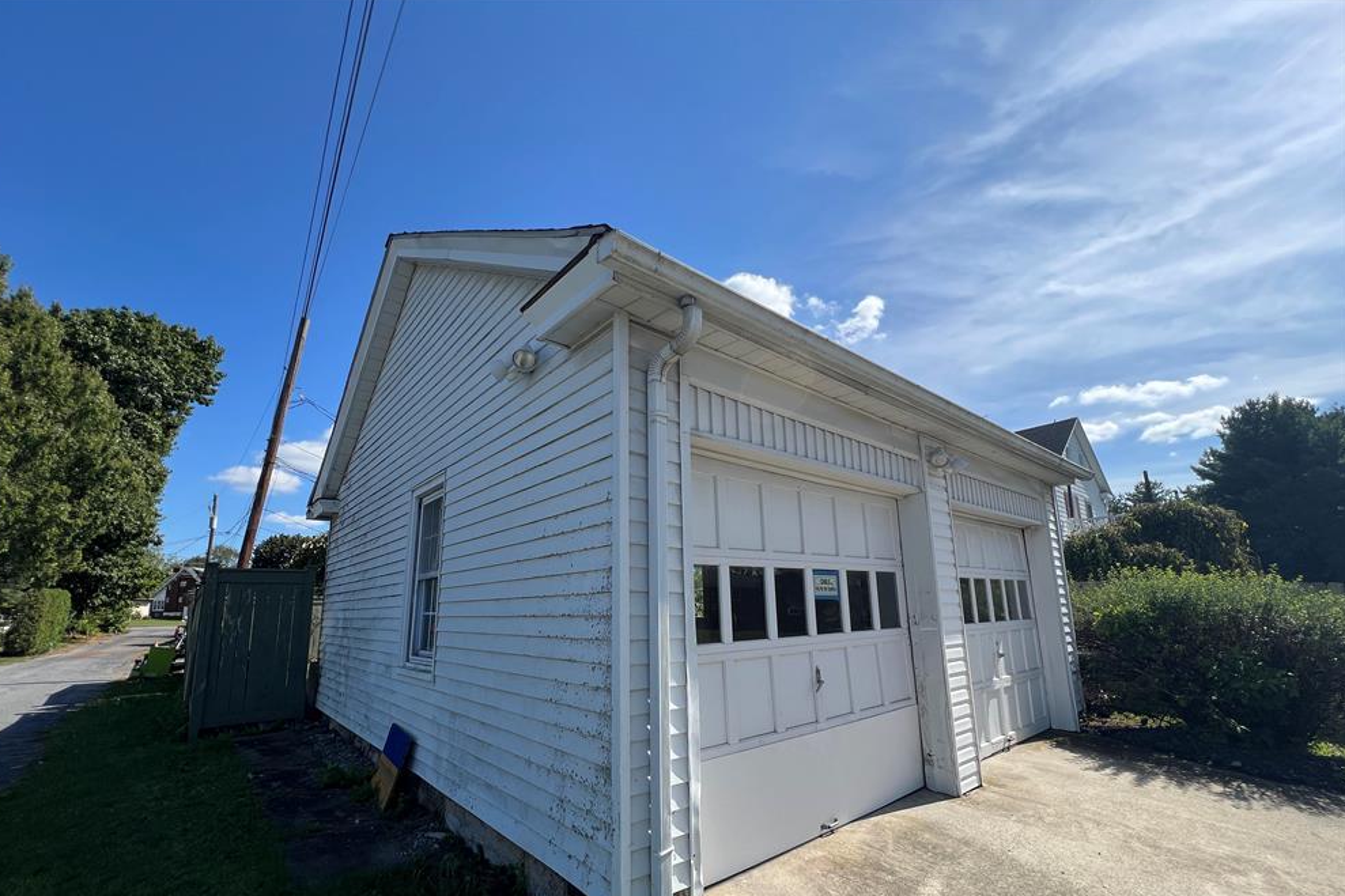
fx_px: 523
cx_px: 654
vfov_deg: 80.6
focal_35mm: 14
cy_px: 515
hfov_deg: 104.2
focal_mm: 1.57
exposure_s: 1/1340
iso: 32
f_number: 1.8
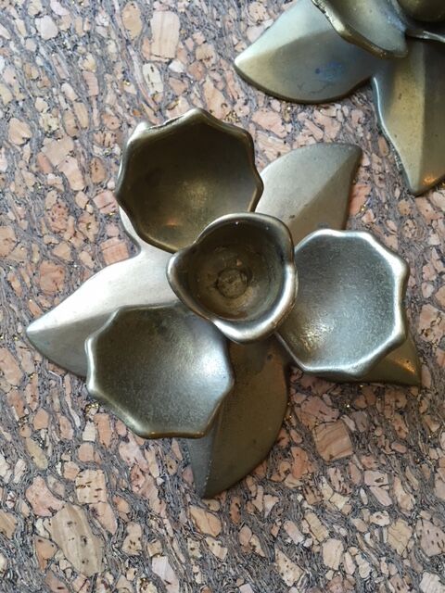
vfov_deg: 61.7
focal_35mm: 29
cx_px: 222
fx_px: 497
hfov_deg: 48.2
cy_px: 296
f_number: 2.2
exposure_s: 1/33
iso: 40
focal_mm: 4.15
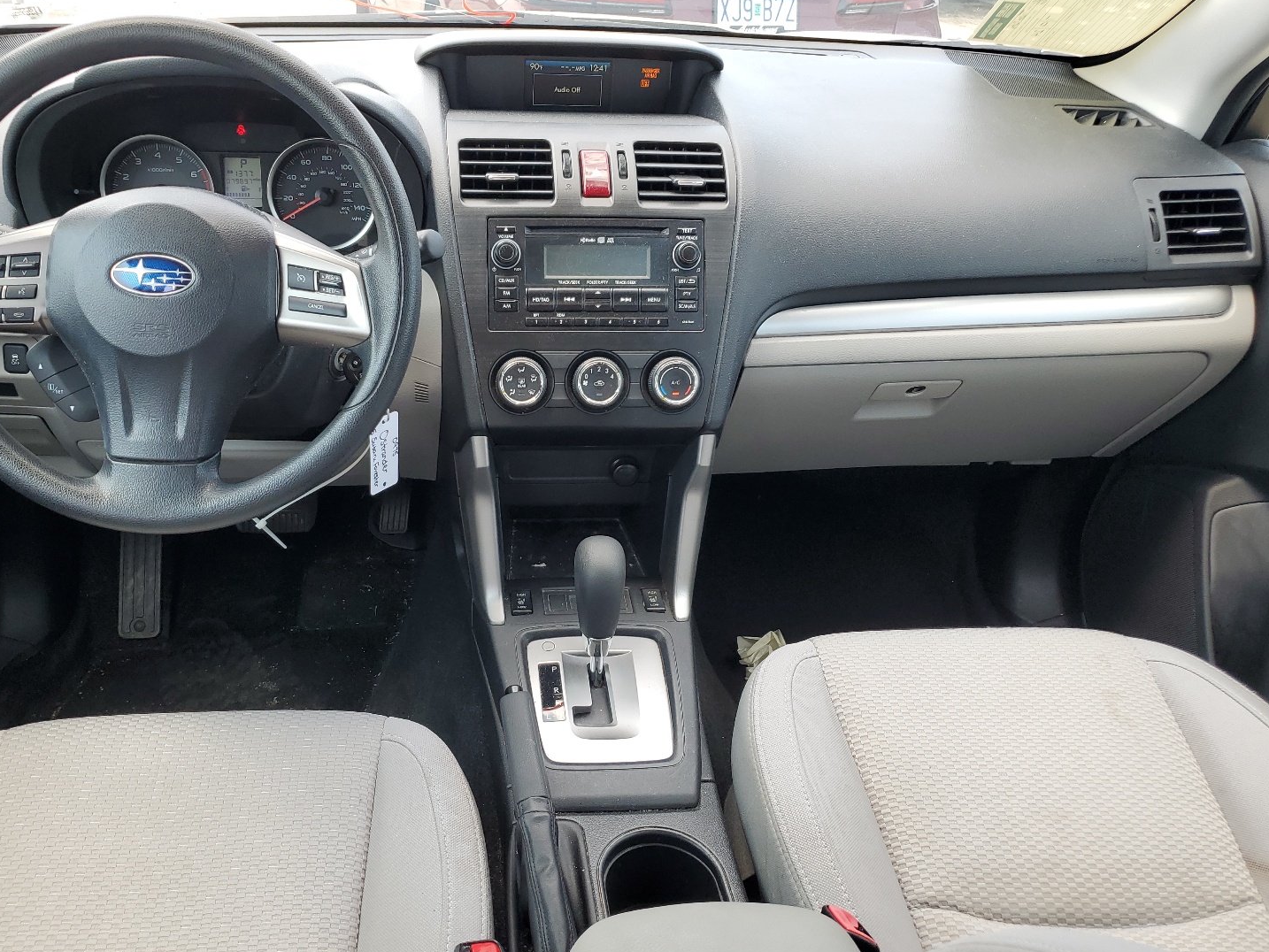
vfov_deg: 48.2
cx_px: 563
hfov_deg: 61.5
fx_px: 1063
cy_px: 526
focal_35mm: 29
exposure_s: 1/204
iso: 50
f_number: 1.5
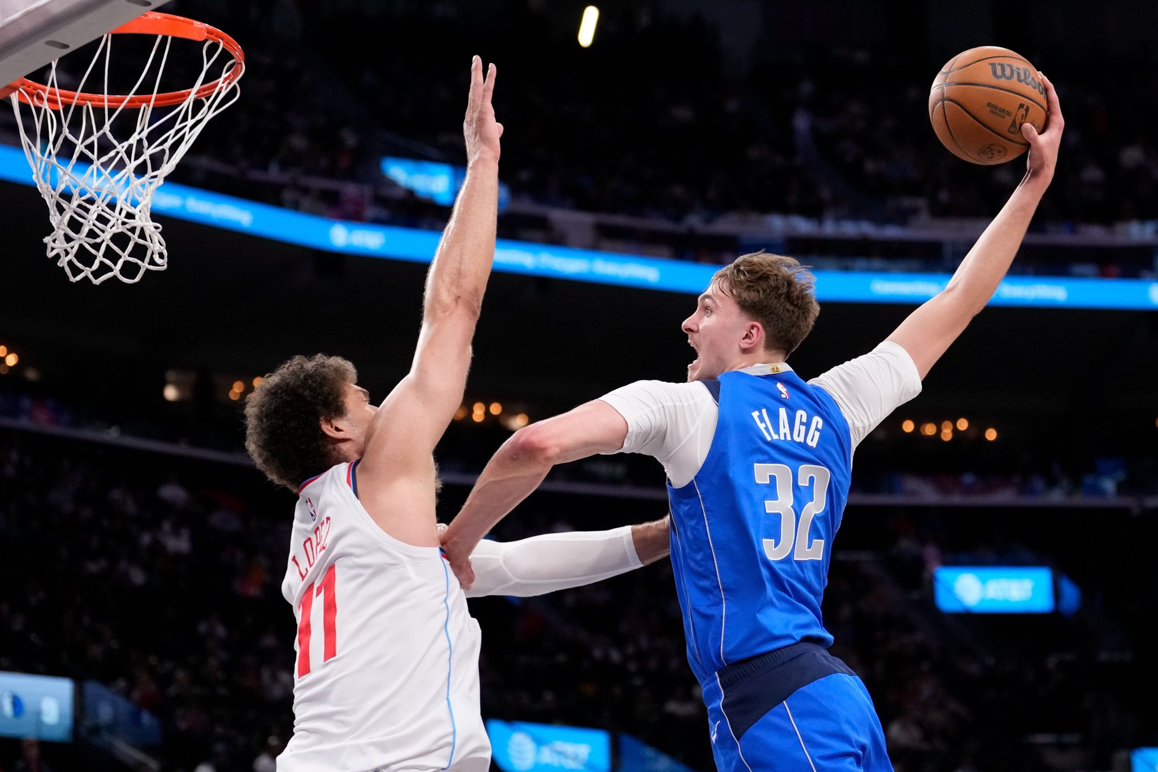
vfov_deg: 19.5
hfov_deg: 28.8
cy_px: 386
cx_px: 579
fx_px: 2251
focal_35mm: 70
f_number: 2.8
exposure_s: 1/2000
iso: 4000
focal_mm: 70
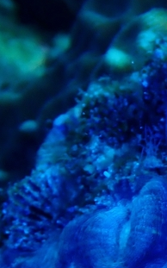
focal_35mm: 140
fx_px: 1021
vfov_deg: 14.4
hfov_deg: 8.6
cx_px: 389
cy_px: 333
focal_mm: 6.37
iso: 125
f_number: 3.5
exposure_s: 1/160
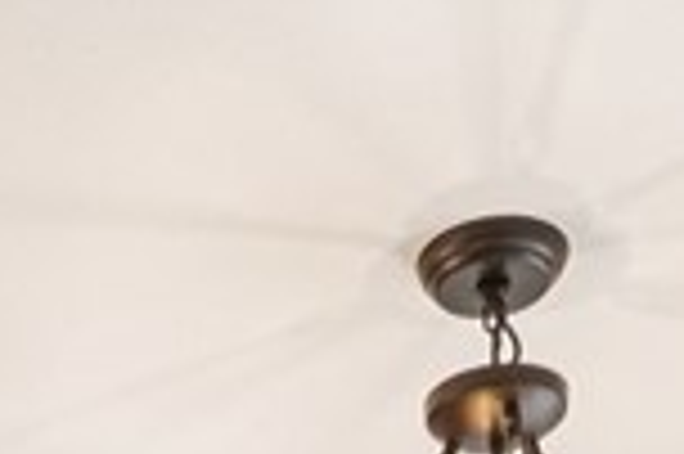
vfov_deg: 8.9
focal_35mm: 107
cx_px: -122
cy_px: 1585
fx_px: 2031
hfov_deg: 18.2
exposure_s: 1/30
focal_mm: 10
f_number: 8
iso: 400
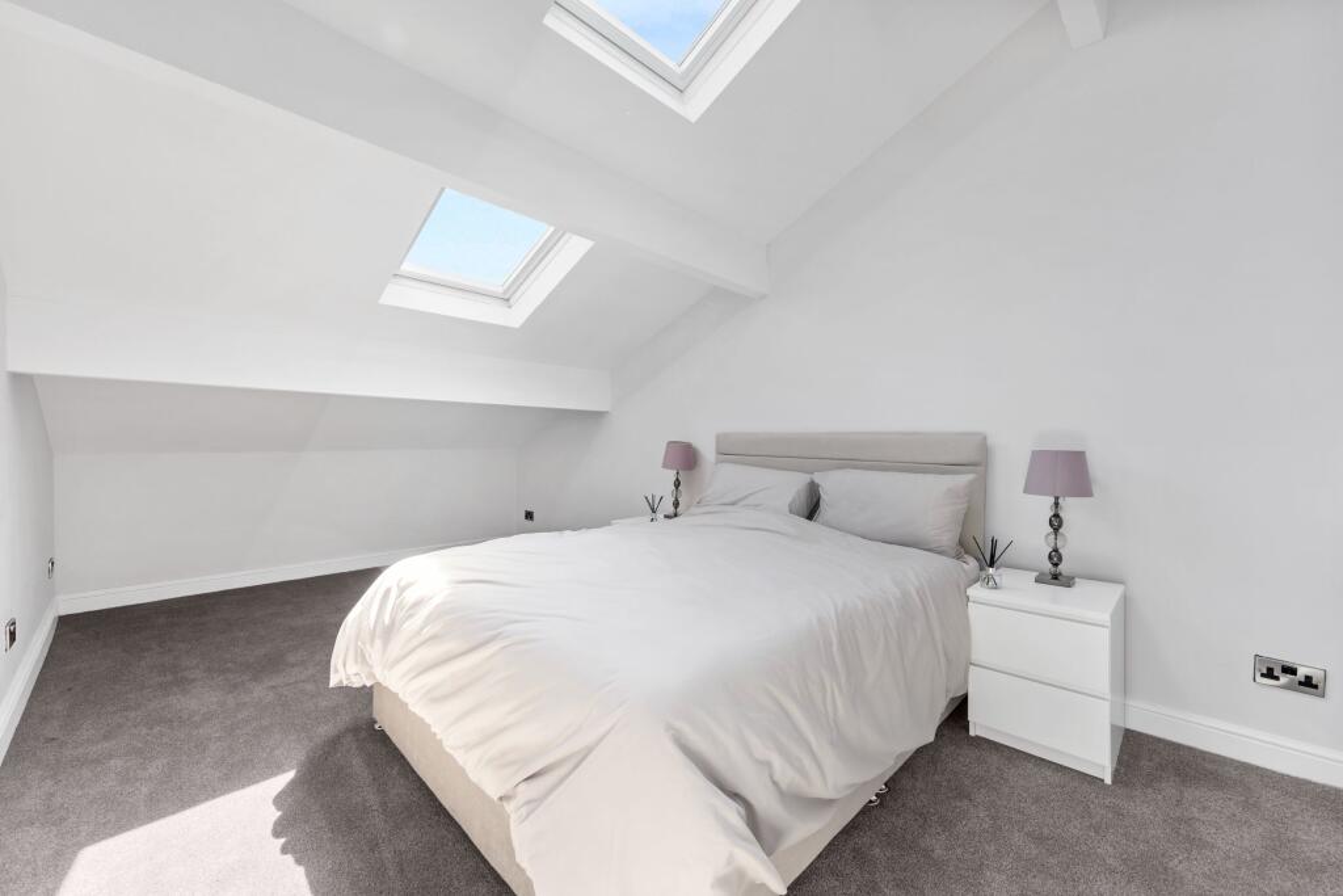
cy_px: 448
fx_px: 522
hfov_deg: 104.2
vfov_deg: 81.2
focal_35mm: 14
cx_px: 672
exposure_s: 1/30
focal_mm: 14
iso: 200
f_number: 22
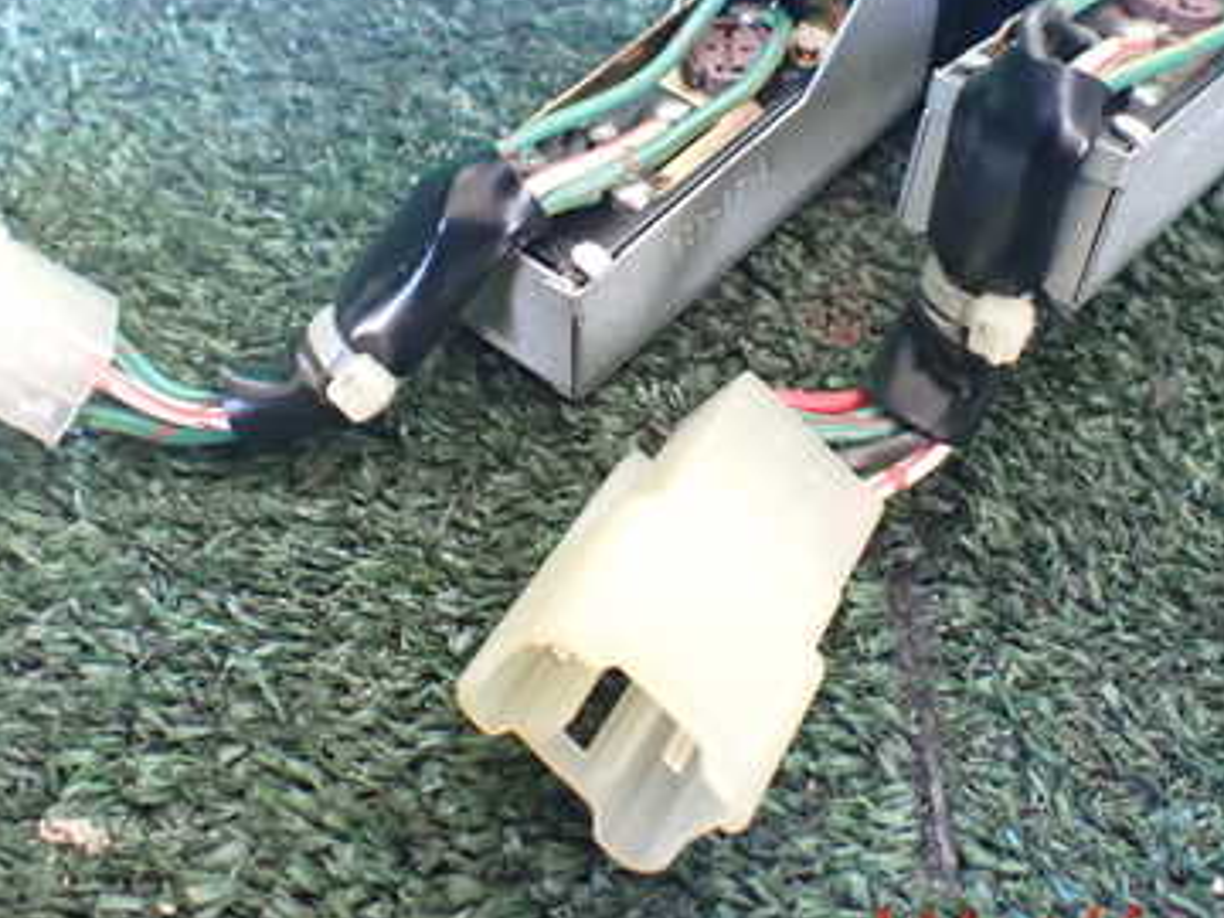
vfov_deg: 28.6
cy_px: 221
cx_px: 626
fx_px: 1768
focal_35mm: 50
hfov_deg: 38.2
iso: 1250
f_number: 2.3
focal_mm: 5.4
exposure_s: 1/30
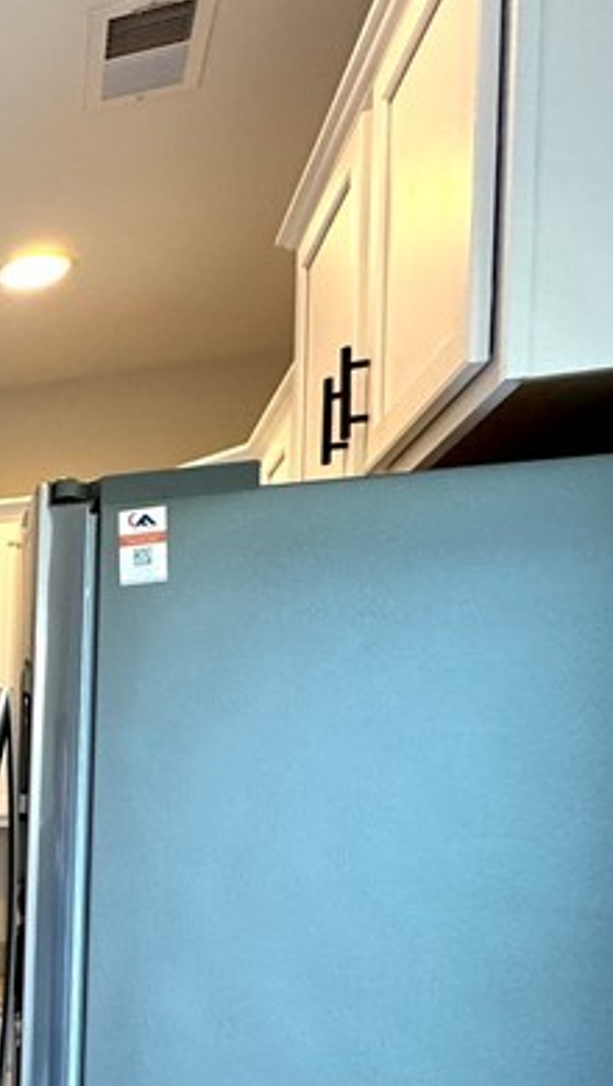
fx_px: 1153
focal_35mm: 40
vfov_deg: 47.3
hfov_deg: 21.3
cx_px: -451
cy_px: 891
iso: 200
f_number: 2.2
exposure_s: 1/120
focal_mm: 2.22
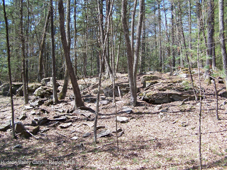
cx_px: 114
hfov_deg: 49.0
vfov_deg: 37.7
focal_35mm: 38
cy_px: 85
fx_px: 249
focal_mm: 6.3
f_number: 2.8
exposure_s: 1/320
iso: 80
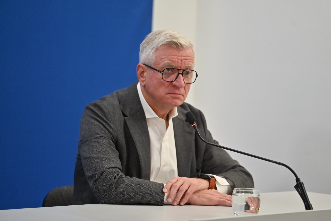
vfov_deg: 9.5
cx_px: 166
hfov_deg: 14.2
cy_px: 110
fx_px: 1333
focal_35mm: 145
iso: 720
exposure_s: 1/200
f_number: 2.8
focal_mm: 145
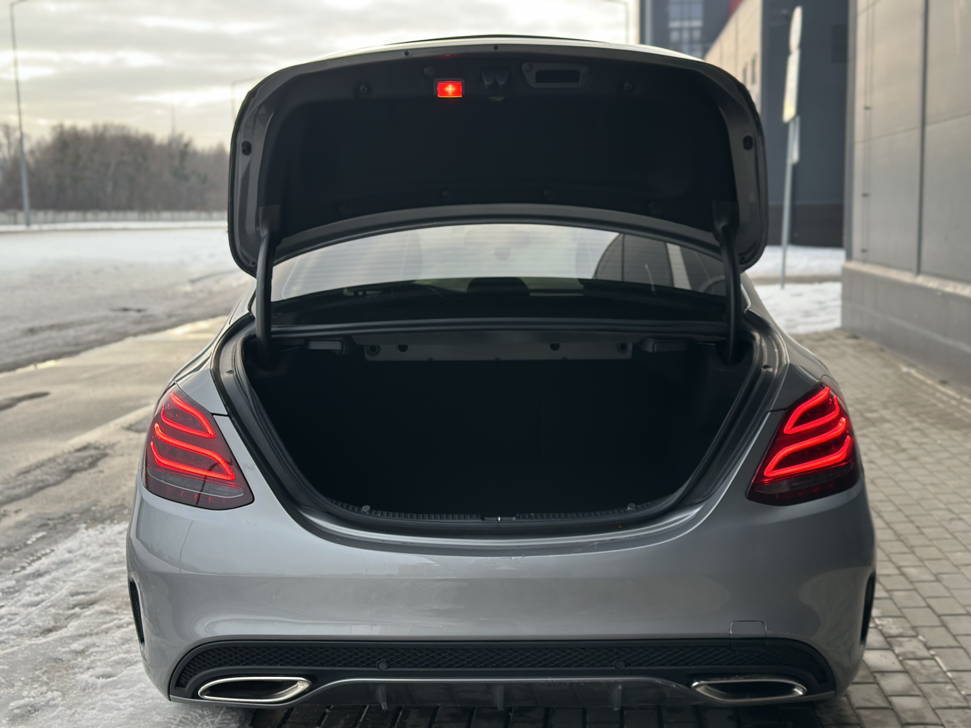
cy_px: 364
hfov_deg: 39.7
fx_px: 1346
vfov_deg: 30.3
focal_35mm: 48
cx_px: 486
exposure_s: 1/143
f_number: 1.78
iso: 80
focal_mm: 6.86
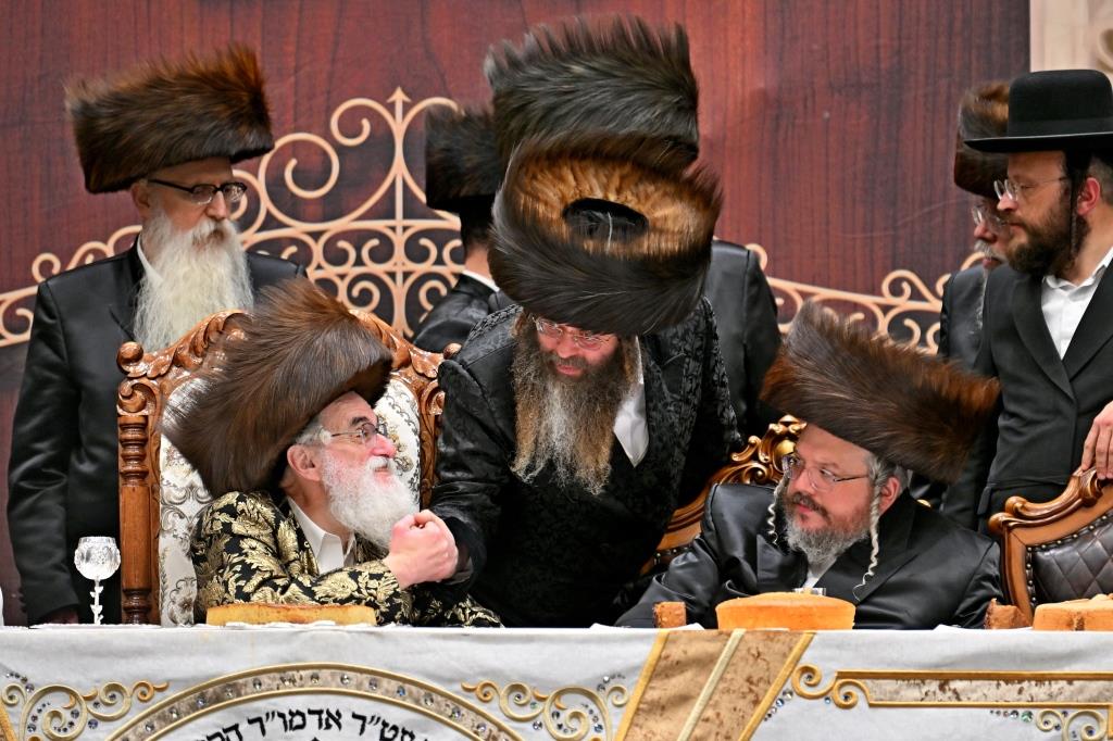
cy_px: 370
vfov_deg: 4.6
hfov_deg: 6.9
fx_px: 9271
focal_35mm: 300
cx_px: 556
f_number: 2.8
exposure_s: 1/250
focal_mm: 200
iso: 250
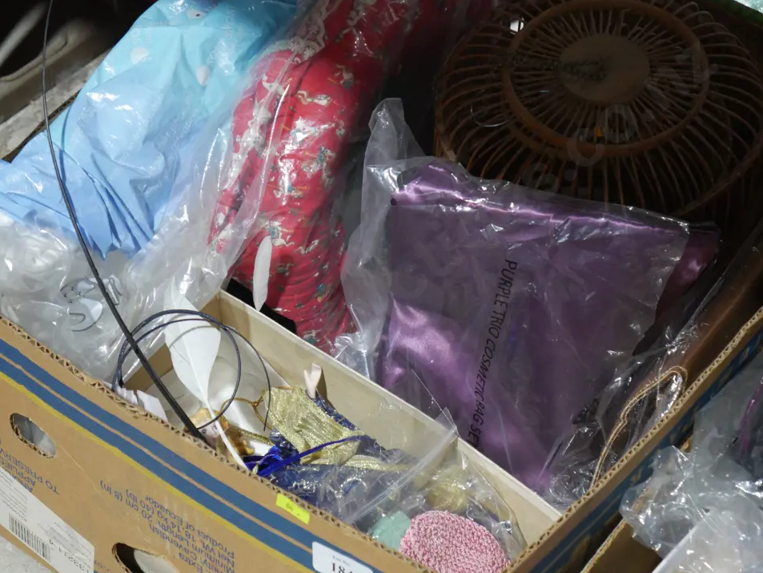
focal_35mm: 86
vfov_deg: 17.2
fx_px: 1896
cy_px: 301
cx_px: 380
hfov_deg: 22.8
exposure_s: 1/100
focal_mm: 40
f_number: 5.6
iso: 2000
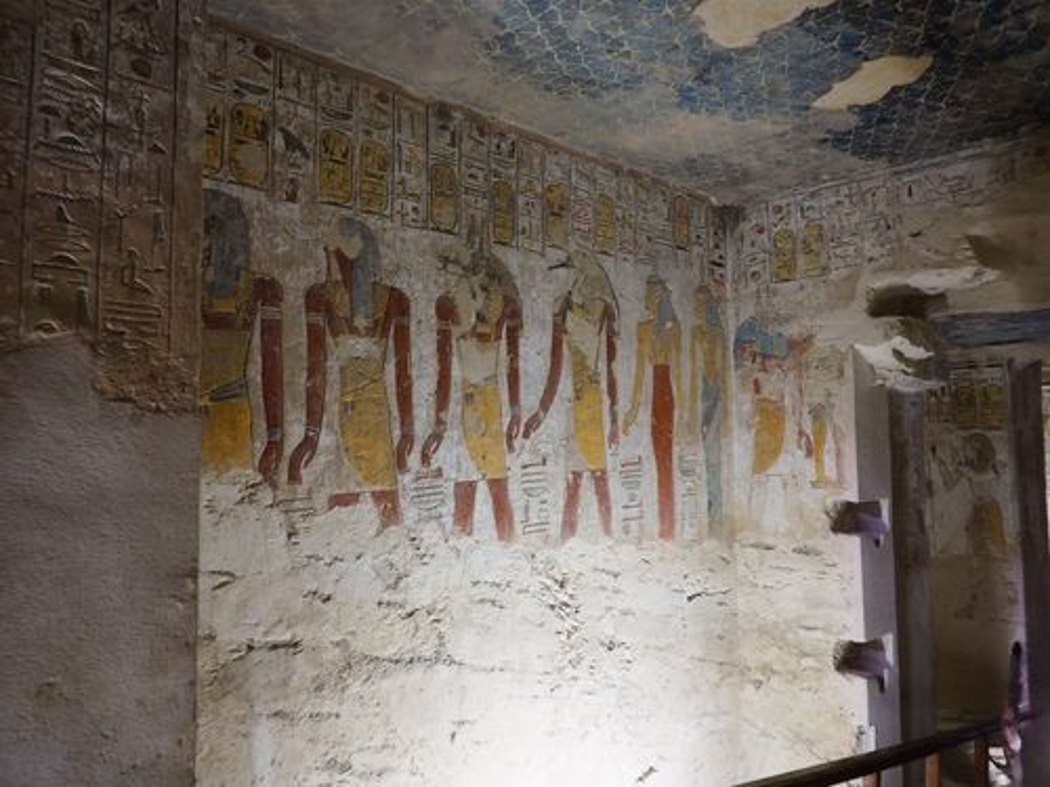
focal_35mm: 26
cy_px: 394
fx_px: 789
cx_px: 525
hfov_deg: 67.3
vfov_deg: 53.1
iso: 1600
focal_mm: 13
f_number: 3.7
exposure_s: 1/25
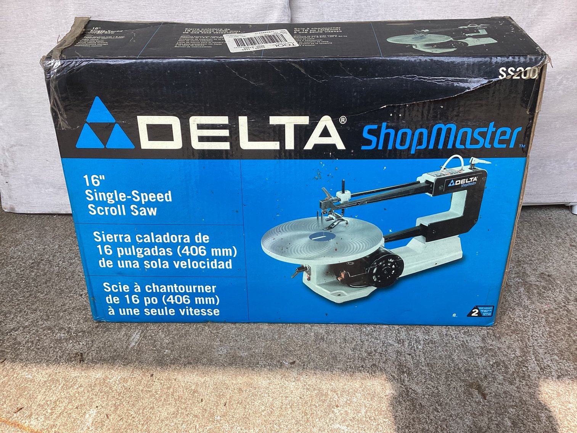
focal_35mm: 31
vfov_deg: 45.4
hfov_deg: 58.3
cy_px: 216
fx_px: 517
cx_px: 288
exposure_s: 1/303
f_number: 2.4
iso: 25
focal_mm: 3.3
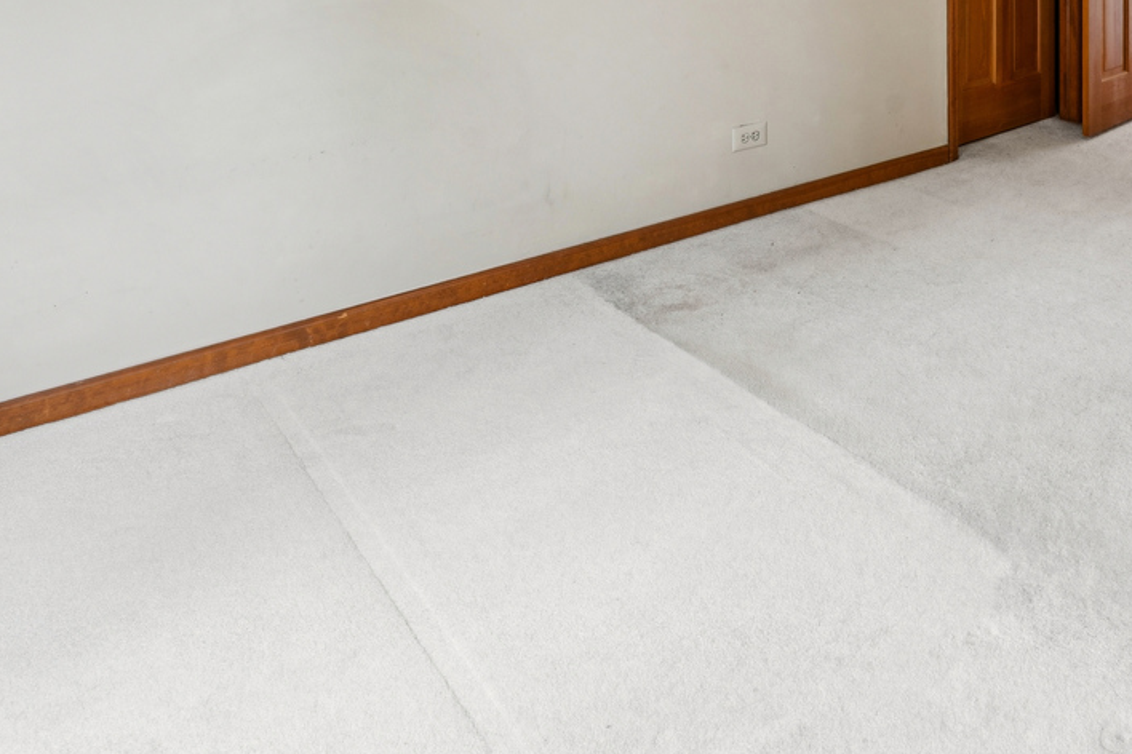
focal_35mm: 32
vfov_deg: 34.9
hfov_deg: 48.0
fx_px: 1006
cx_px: 1144
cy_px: -88
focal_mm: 14
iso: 400
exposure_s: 1/3.33
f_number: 13
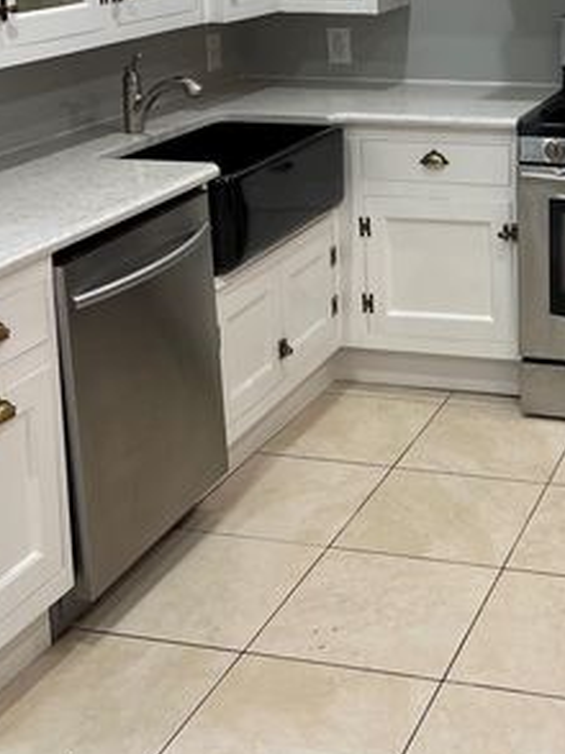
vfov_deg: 31.3
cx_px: 537
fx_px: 1286
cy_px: 86
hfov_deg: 23.9
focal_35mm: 59
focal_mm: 5.1
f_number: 1.6
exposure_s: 1/60
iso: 64
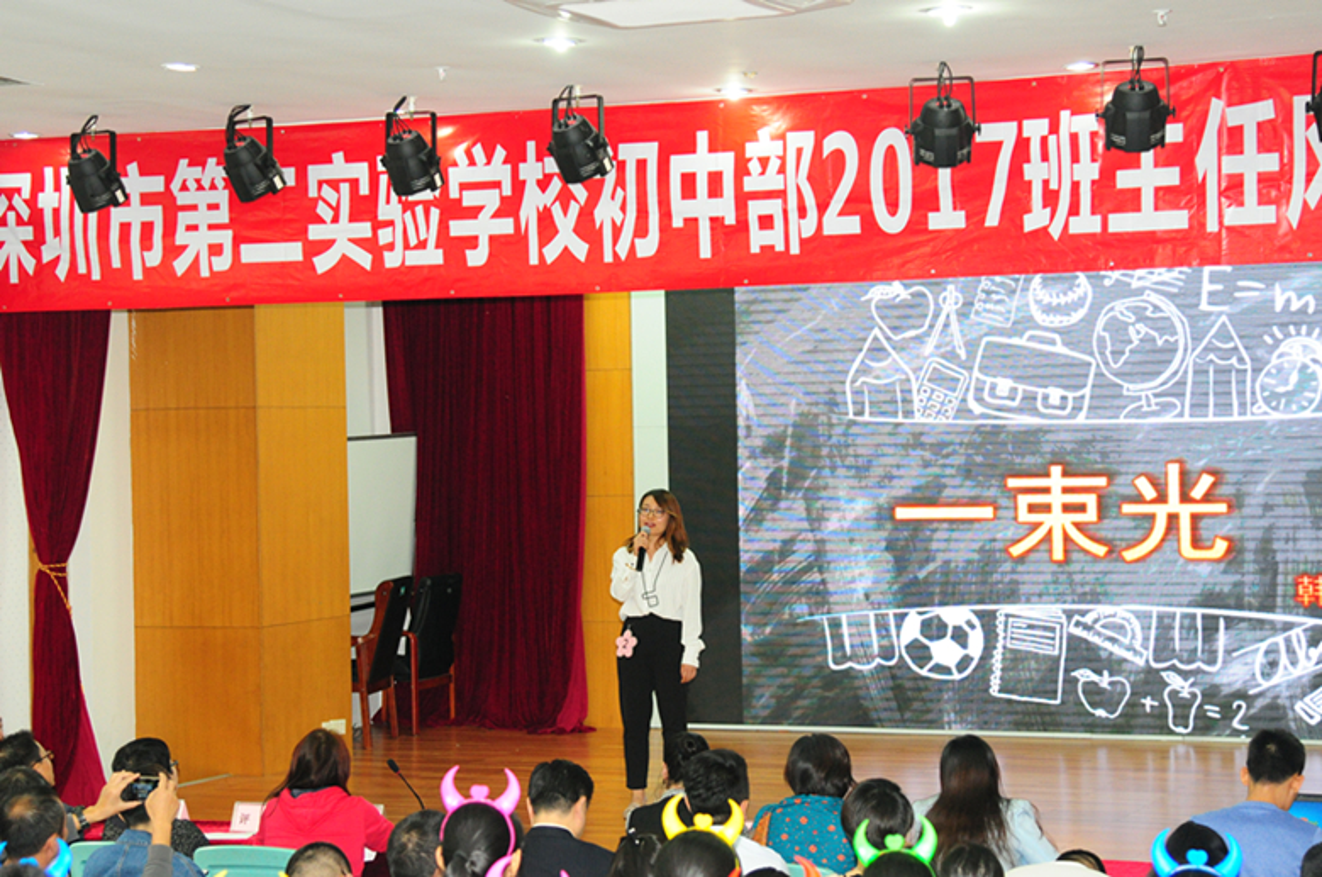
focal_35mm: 78
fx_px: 2859
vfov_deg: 17.4
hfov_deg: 26.0
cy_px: 438
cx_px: 661
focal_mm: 52
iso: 1250
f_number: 4
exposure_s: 1/100
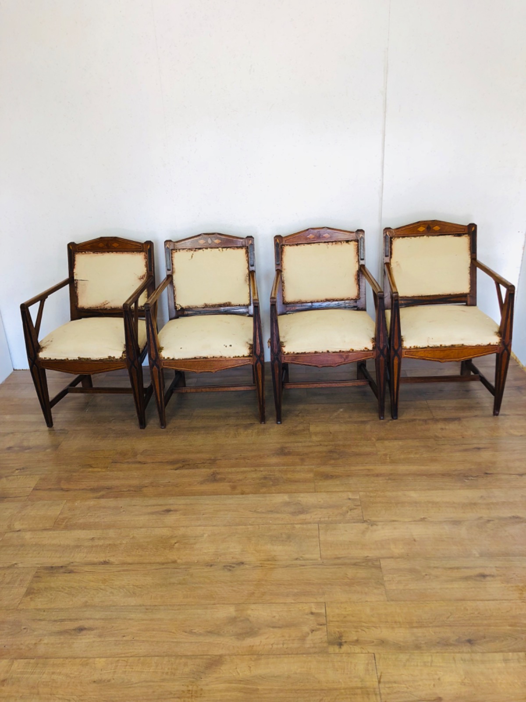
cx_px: 263
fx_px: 567
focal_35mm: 28
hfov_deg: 49.7
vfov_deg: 63.4
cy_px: 351
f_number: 1.8
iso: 20
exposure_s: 1/50
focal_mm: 3.99
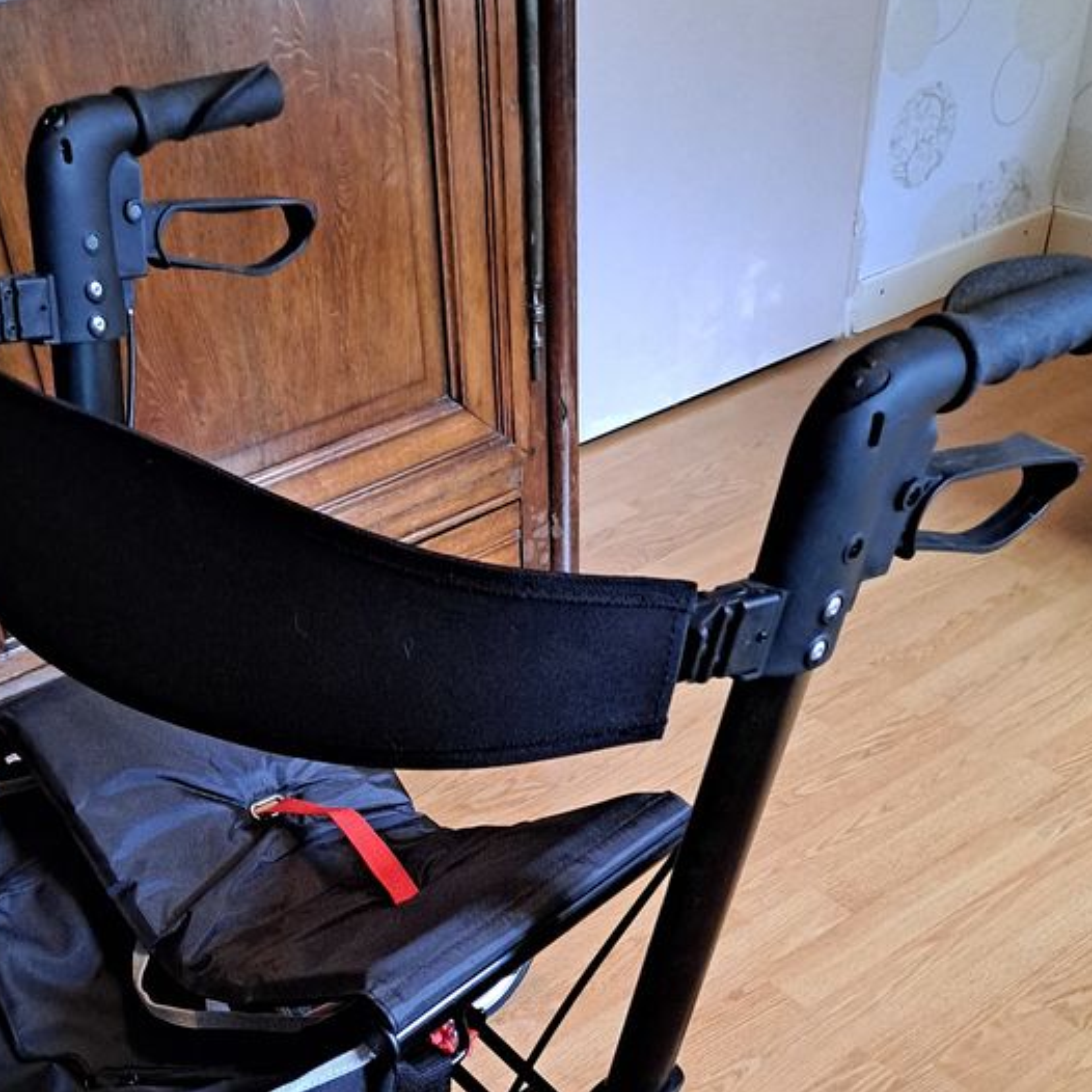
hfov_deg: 39.9
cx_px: 453
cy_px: 837
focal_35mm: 42
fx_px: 1499
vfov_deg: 38.8
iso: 400
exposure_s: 1/24
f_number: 2
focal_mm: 4.6
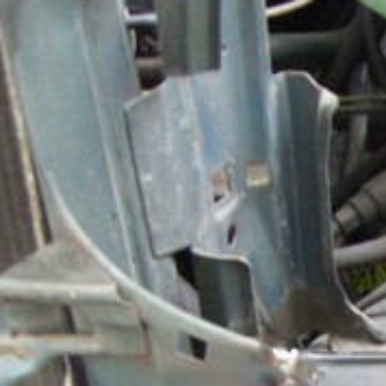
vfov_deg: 14.0
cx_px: 672
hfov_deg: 13.1
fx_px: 1527
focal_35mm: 121
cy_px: 473
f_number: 2.7
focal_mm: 6.2
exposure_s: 1/60
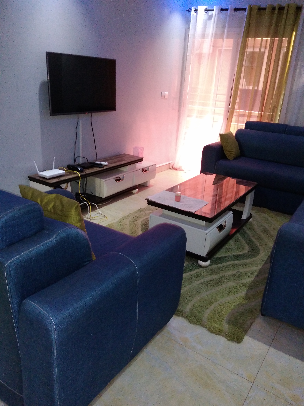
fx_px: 304
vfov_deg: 67.3
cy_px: 203
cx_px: 152
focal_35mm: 26
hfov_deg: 53.1
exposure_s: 1/23.6
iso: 686
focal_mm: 3.6
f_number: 1.8
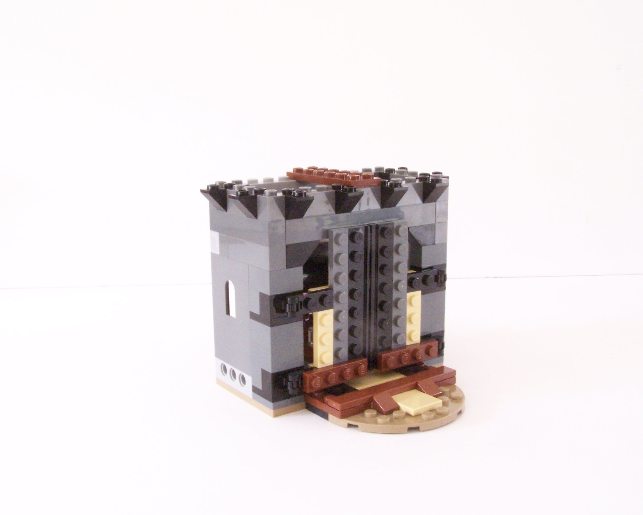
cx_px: 333
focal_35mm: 40
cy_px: 260
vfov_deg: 37.3
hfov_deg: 45.8
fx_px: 761
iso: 400
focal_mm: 6.3
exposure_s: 1/8
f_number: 8
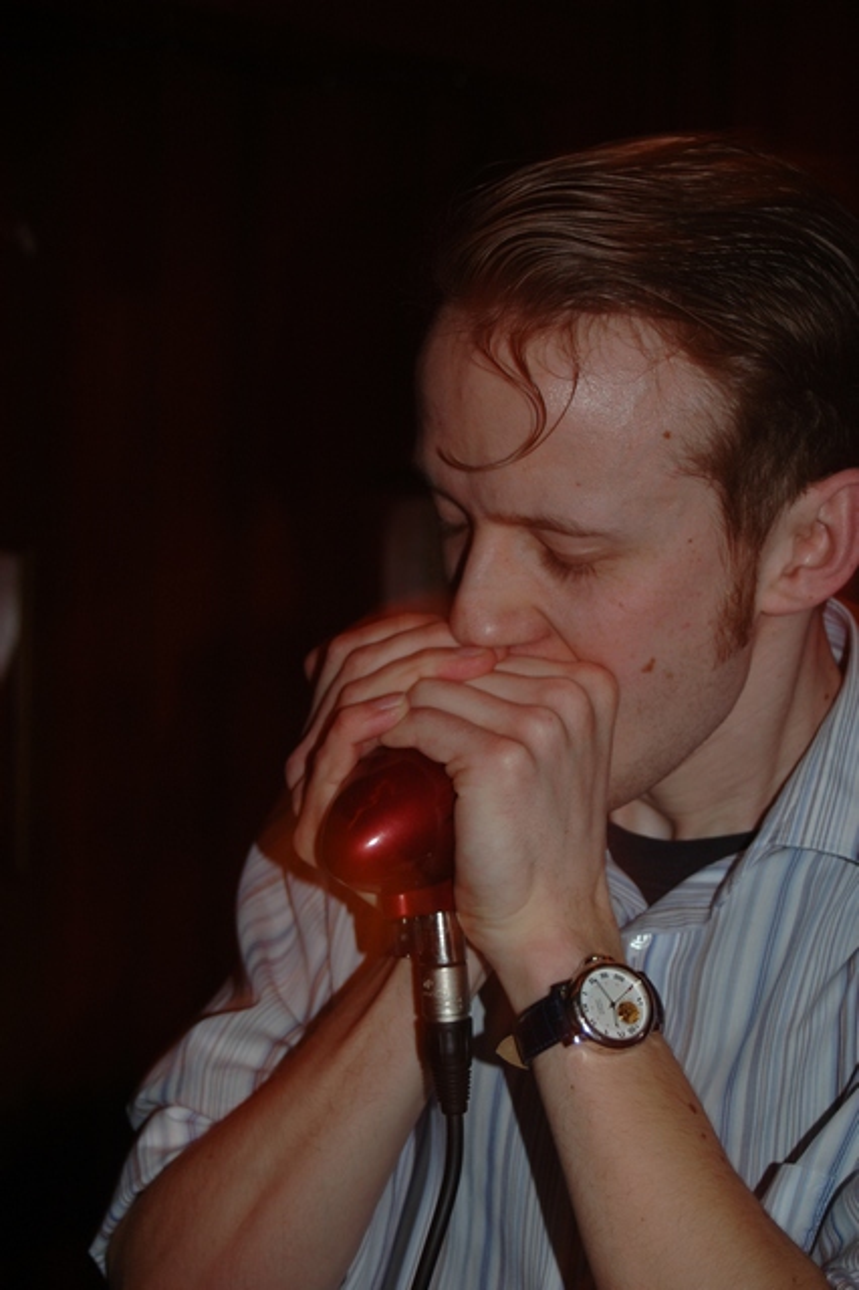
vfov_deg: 29.9
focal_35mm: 68
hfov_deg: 20.1
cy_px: 645
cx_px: 430
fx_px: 2418
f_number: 5.6
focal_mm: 45
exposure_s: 1
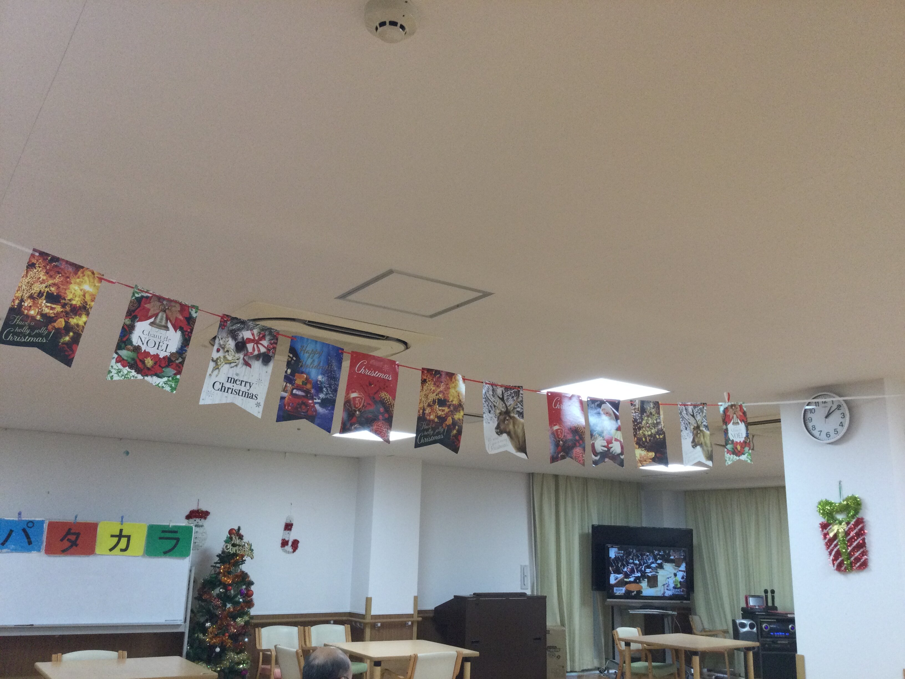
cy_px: 340
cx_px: 452
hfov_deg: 58.4
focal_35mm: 31
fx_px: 810
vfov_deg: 45.4
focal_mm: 3.3
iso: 40
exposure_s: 1/30
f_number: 2.4
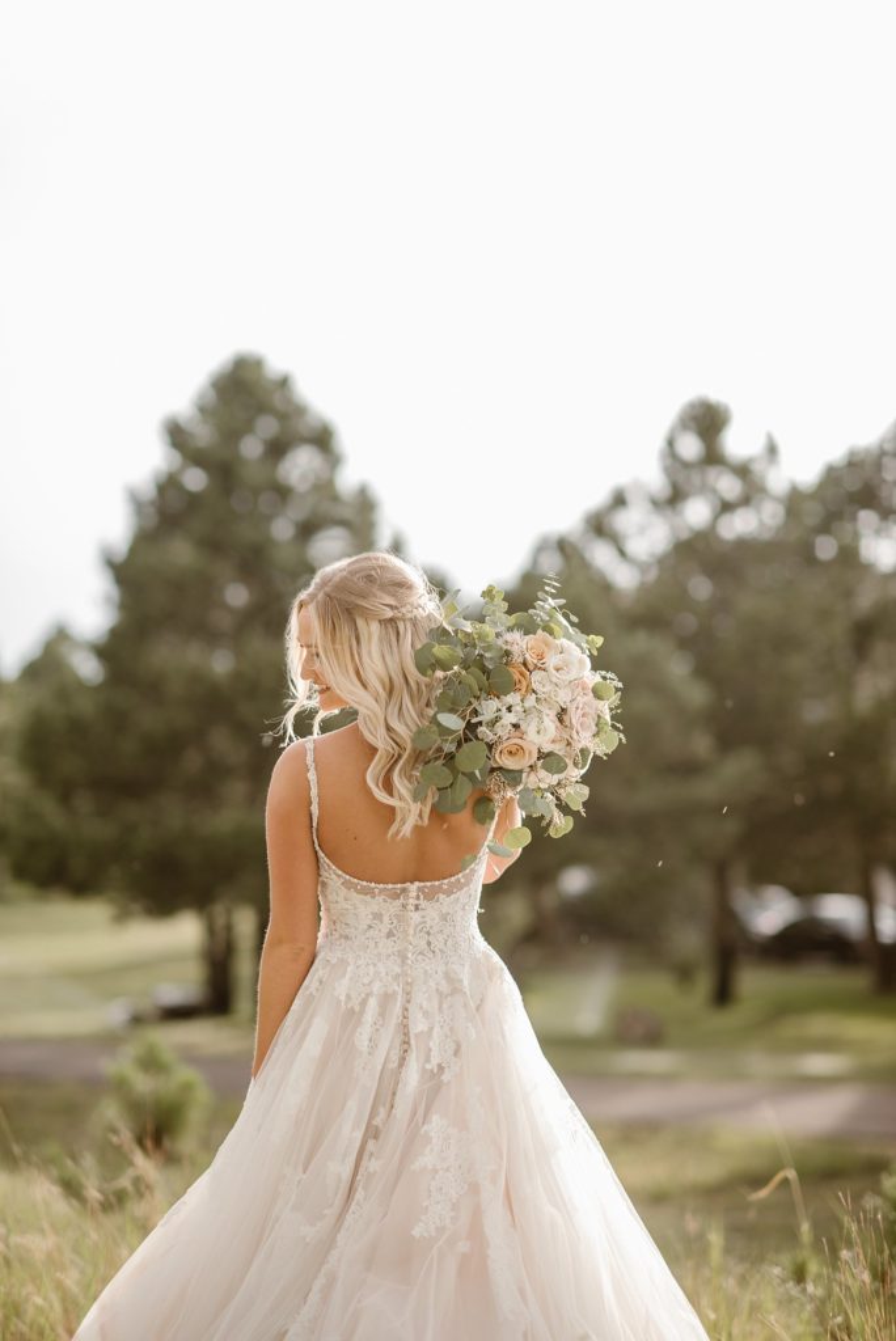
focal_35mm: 85
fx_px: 3169
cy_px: 670
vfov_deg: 23.9
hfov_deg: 16.1
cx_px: 448
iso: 200
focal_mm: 85
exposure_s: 1/500
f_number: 2
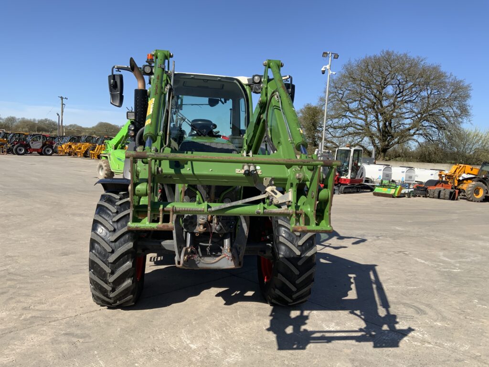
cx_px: 244
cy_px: 184
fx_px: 410
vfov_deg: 48.2
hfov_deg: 61.7
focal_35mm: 29
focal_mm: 3
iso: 16
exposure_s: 1/1675
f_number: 1.8
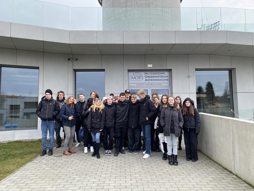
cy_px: 96
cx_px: 127
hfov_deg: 67.3
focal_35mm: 26
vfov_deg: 53.1
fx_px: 191
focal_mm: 4.25
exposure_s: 1/536
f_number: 1.8
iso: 32
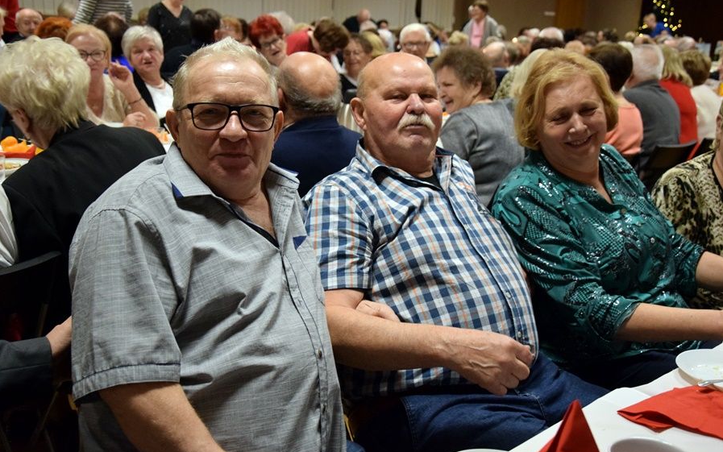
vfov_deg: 28.0
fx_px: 907
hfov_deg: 43.5
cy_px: 221
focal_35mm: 46
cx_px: 361
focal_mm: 30
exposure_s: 1/80
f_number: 4.2
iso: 1600
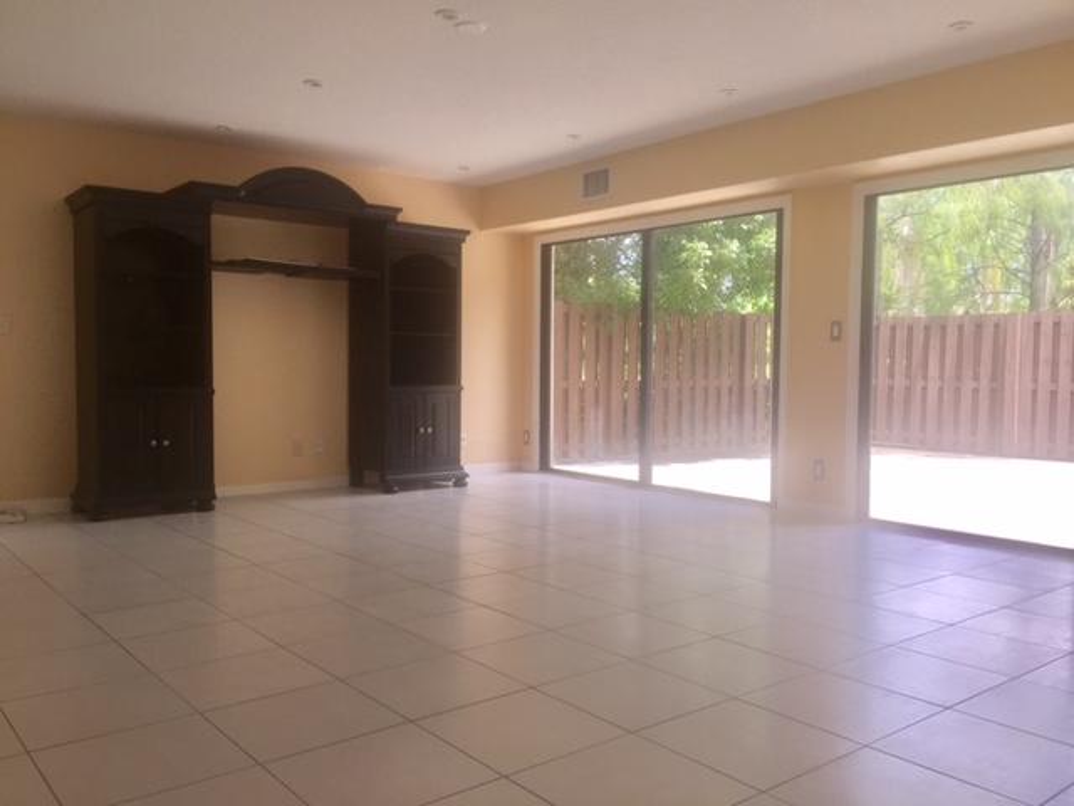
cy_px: 403
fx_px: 900
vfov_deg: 48.2
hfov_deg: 61.7
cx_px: 537
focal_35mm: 29
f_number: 2.2
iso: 32
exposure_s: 1/84
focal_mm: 4.15
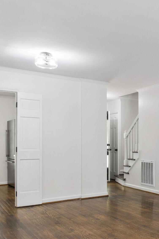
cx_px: 182
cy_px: 137
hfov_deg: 29.5
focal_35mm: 40
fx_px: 265
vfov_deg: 48.3
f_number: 8
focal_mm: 10
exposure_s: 1/3
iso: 100
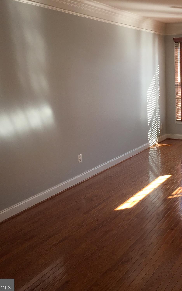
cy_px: 146
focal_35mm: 42
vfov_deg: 47.2
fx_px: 333
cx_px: 165
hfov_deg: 29.3
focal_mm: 4.15
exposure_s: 1/120
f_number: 2.2
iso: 32
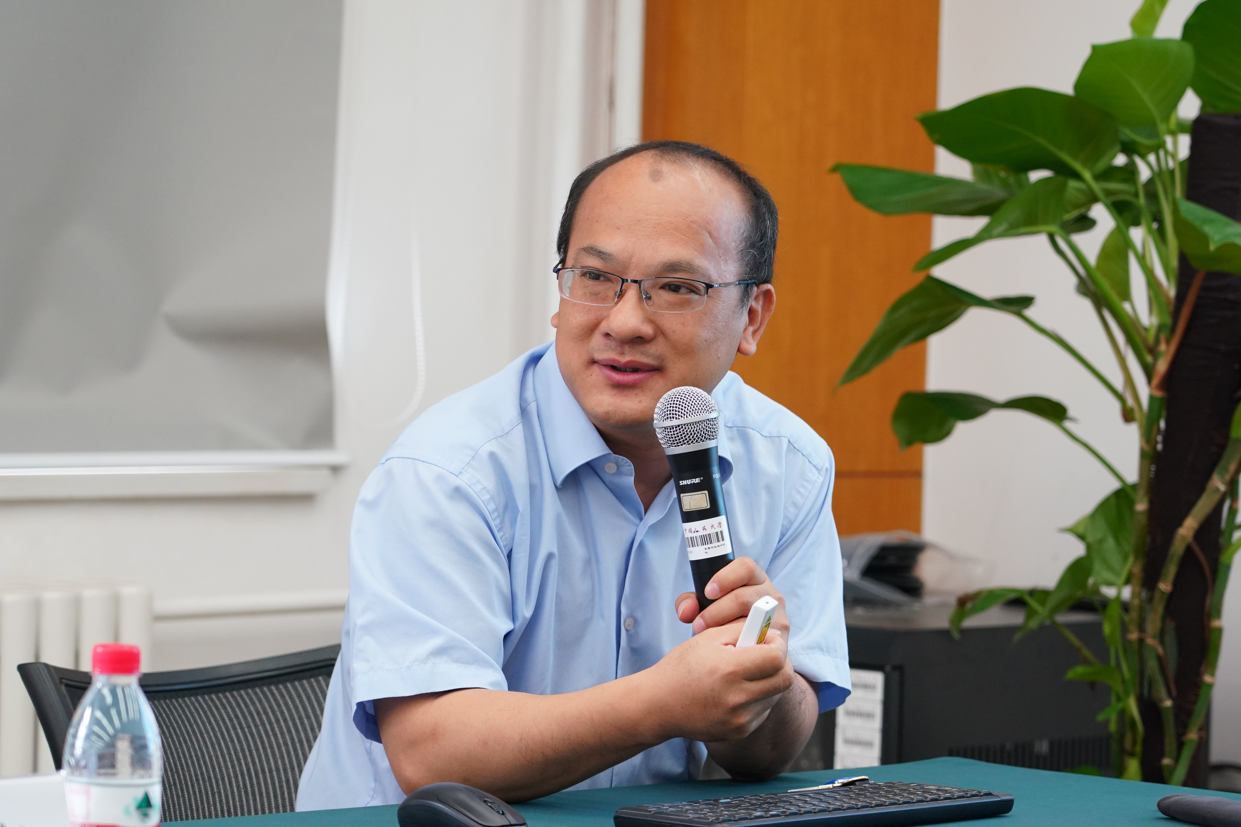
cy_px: 414
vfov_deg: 9.3
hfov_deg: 14.0
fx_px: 5067
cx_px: 620
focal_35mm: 147
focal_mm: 98
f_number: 4.5
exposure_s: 1/80
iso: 1600
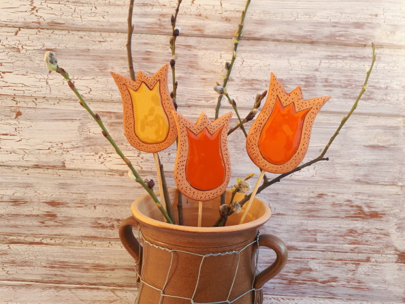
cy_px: 152
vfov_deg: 51.3
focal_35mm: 27
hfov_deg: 65.3
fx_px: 316
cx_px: 202
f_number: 1.9
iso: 40
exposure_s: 1/158
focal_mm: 3.6
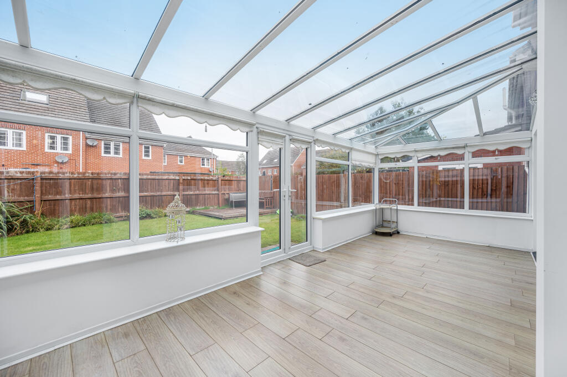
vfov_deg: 81.1
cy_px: 188
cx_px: 284
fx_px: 220
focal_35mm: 14
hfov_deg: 104.3
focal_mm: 14
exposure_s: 1/200
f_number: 6.3
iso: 250
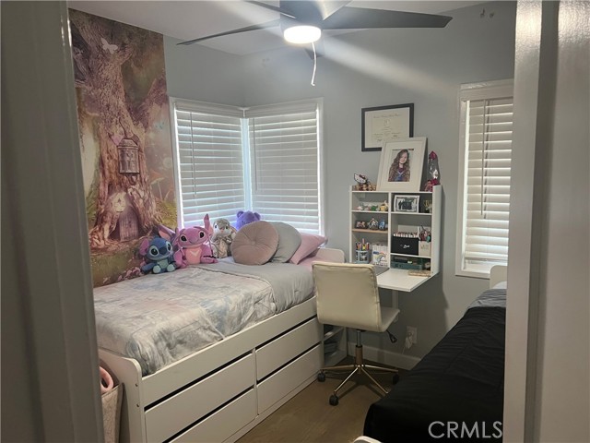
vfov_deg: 53.1
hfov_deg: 67.3
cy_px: 222
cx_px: 295
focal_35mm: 26
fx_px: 443
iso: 200
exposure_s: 1/60
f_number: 1.5
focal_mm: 5.7
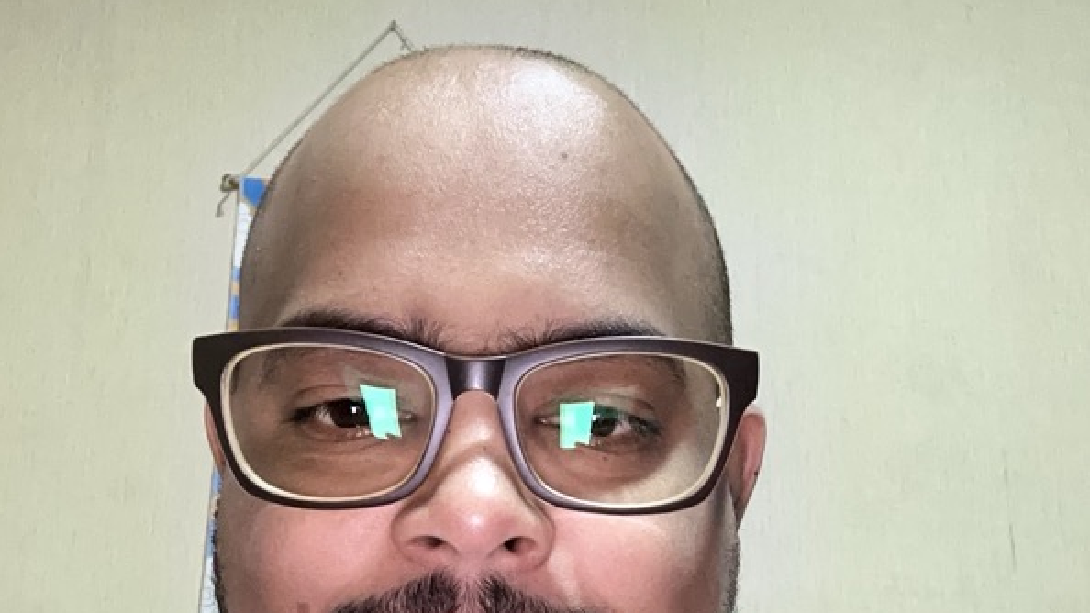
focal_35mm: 44
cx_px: 543
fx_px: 1272
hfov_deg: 46.4
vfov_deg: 26.2
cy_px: 551
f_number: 1.9
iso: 400
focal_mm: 2.69
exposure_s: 1/38
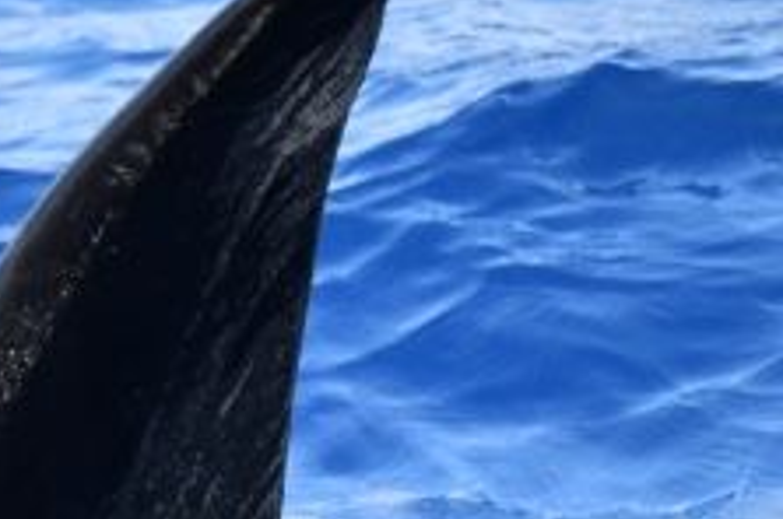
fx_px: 29646
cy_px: 896
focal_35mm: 1365
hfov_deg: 1.5
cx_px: -169
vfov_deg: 1.0
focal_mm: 380
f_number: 6
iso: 4000
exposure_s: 1/8000
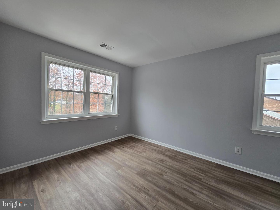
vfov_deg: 89.9
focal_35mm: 13
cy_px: 105
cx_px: 140
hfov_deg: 106.2
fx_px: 105
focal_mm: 2.2
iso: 64
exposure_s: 1/60
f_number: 2.2
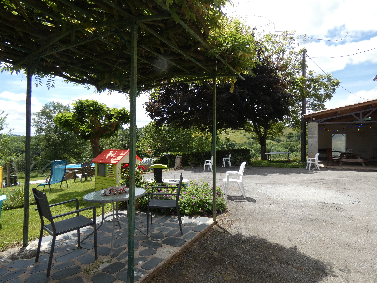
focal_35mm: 20
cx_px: 188
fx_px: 218
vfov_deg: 66.0
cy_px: 142
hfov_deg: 81.7
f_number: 2.8
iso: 80
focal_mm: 3.6
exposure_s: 1/1000
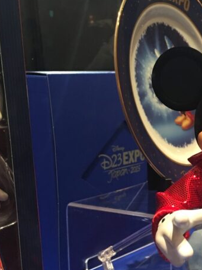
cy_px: 203
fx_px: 529
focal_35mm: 68
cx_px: 229
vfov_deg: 28.1
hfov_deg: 20.5
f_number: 2.2
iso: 64
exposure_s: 1/15
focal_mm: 4.15
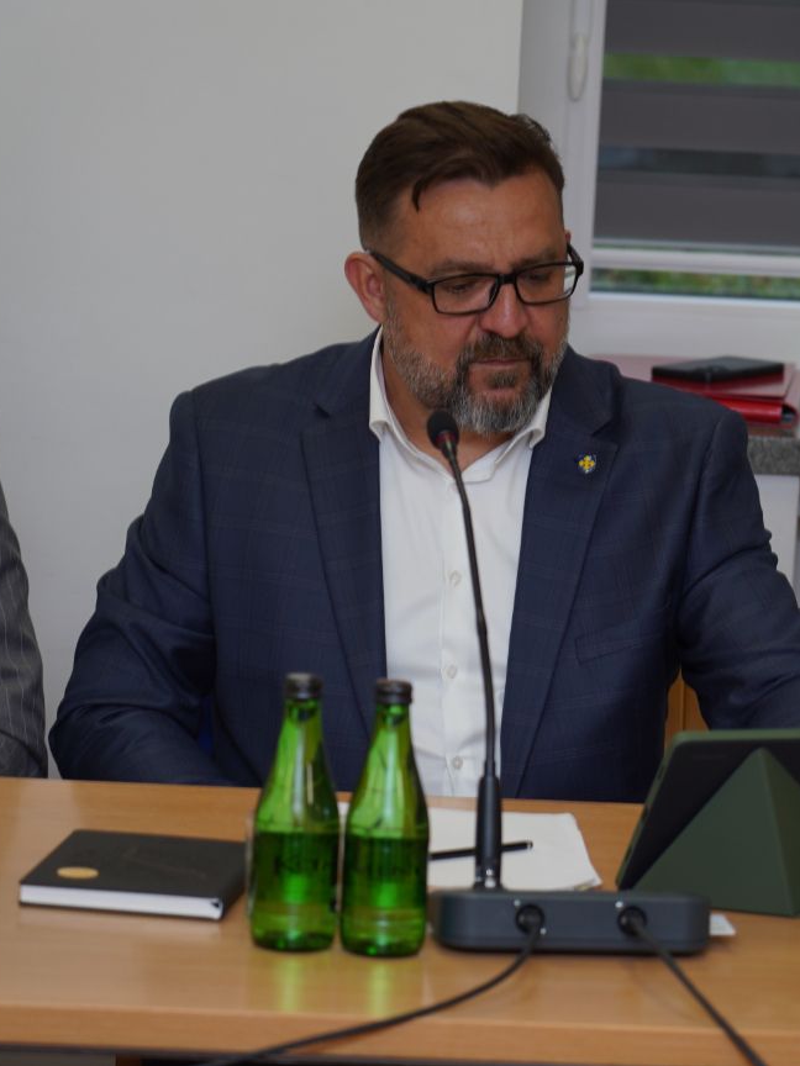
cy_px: 532
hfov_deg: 9.8
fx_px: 4684
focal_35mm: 152
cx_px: 527
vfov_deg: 13.0
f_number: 4
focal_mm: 105
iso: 200
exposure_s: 1/100
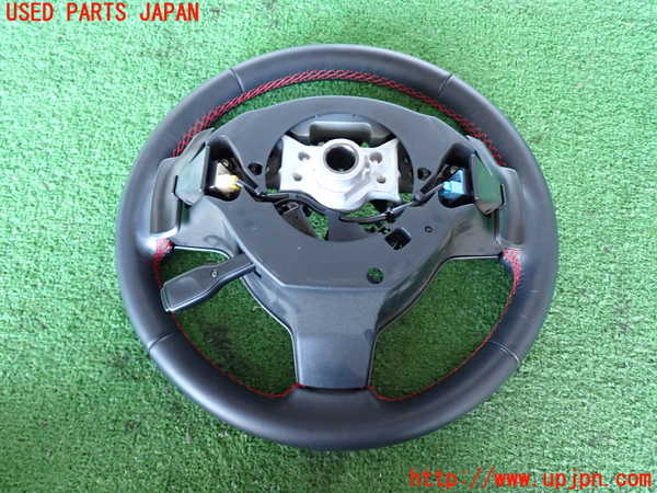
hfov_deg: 60.0
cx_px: 328
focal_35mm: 30
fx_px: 569
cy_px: 246
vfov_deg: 46.8
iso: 640
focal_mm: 5.4
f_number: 2.3
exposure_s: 1/30
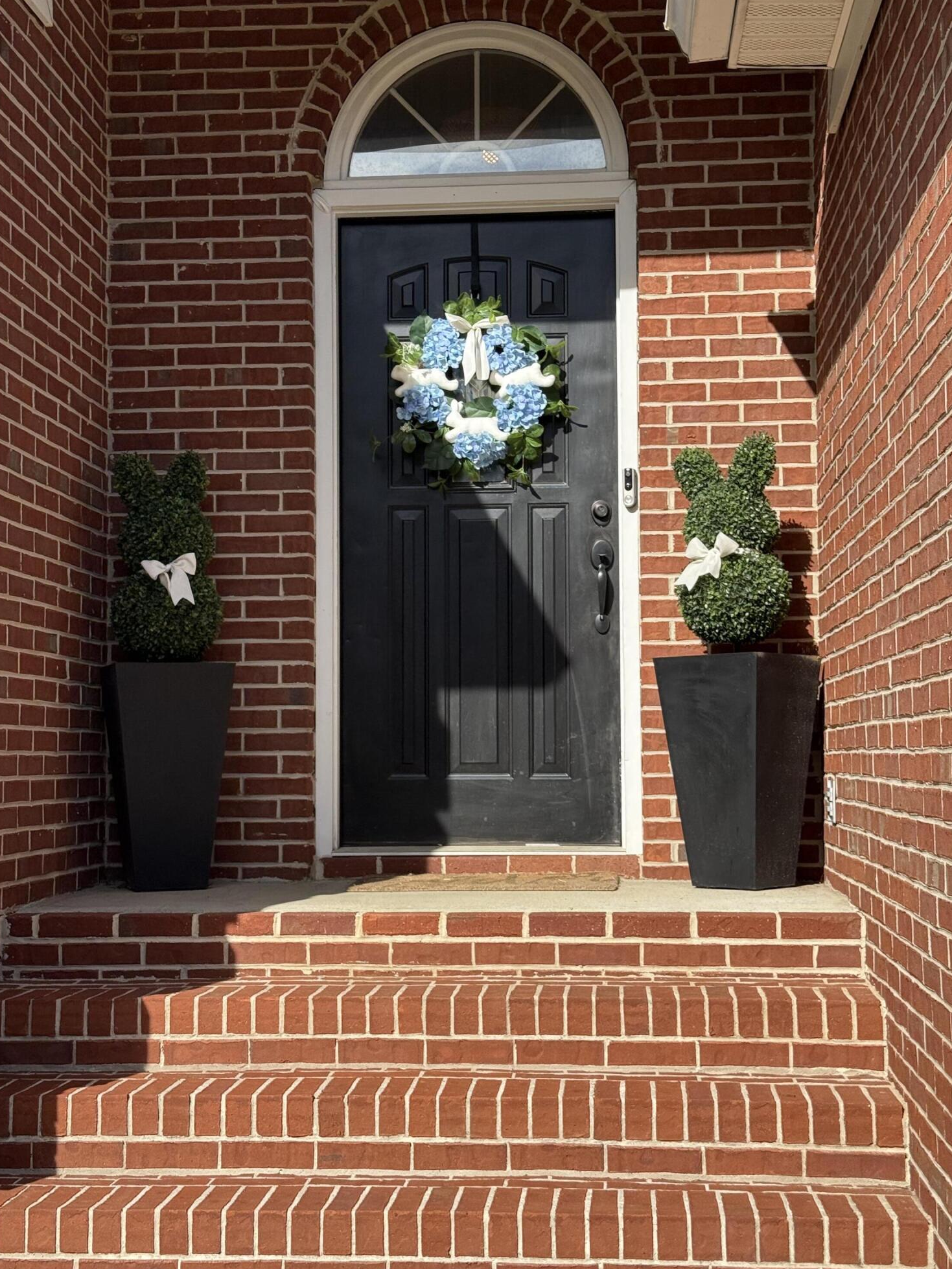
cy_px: 632
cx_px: 469
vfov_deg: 38.9
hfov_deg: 29.7
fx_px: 1797
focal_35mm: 49
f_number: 1.78
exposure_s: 1/3534
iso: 80
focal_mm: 6.76
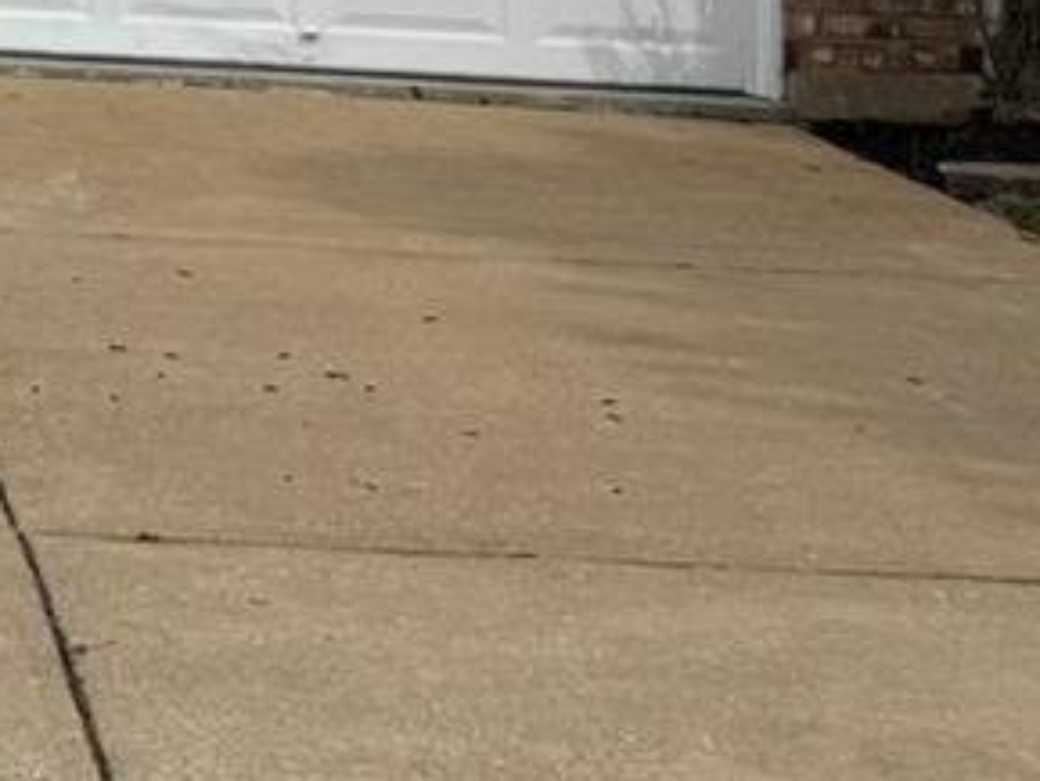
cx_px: -1828
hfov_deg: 11.1
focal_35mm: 133
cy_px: -540
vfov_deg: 10.6
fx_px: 3997
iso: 80
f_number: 1.78
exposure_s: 1/8130
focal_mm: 6.76
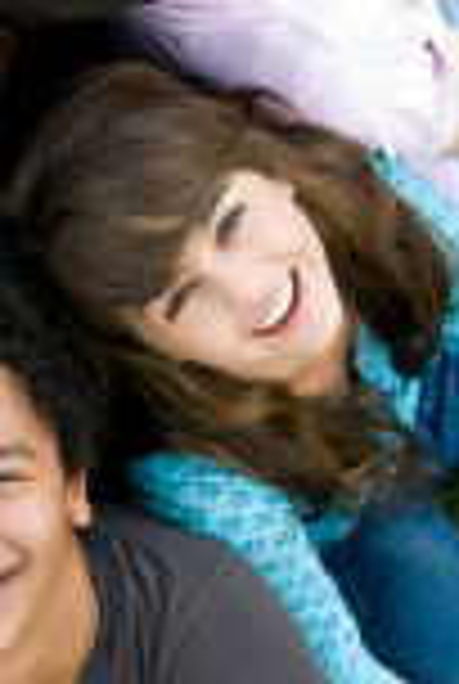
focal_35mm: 292
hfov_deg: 4.7
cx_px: -81
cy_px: 268
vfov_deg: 7.0
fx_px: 5559
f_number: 2.8
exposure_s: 1/125
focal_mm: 70
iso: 100
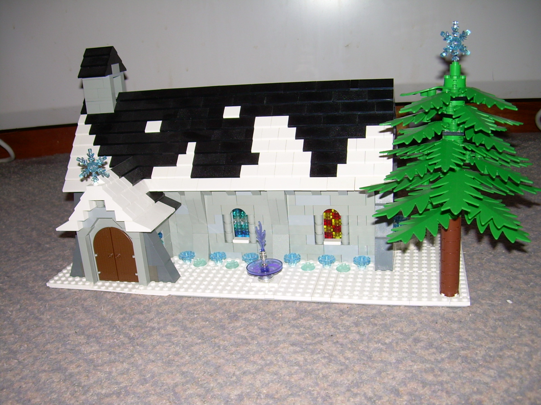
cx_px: 270
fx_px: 594
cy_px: 202
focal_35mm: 38
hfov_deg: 49.0
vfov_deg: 37.7
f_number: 2.8
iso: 50
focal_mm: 6.3
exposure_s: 1/60
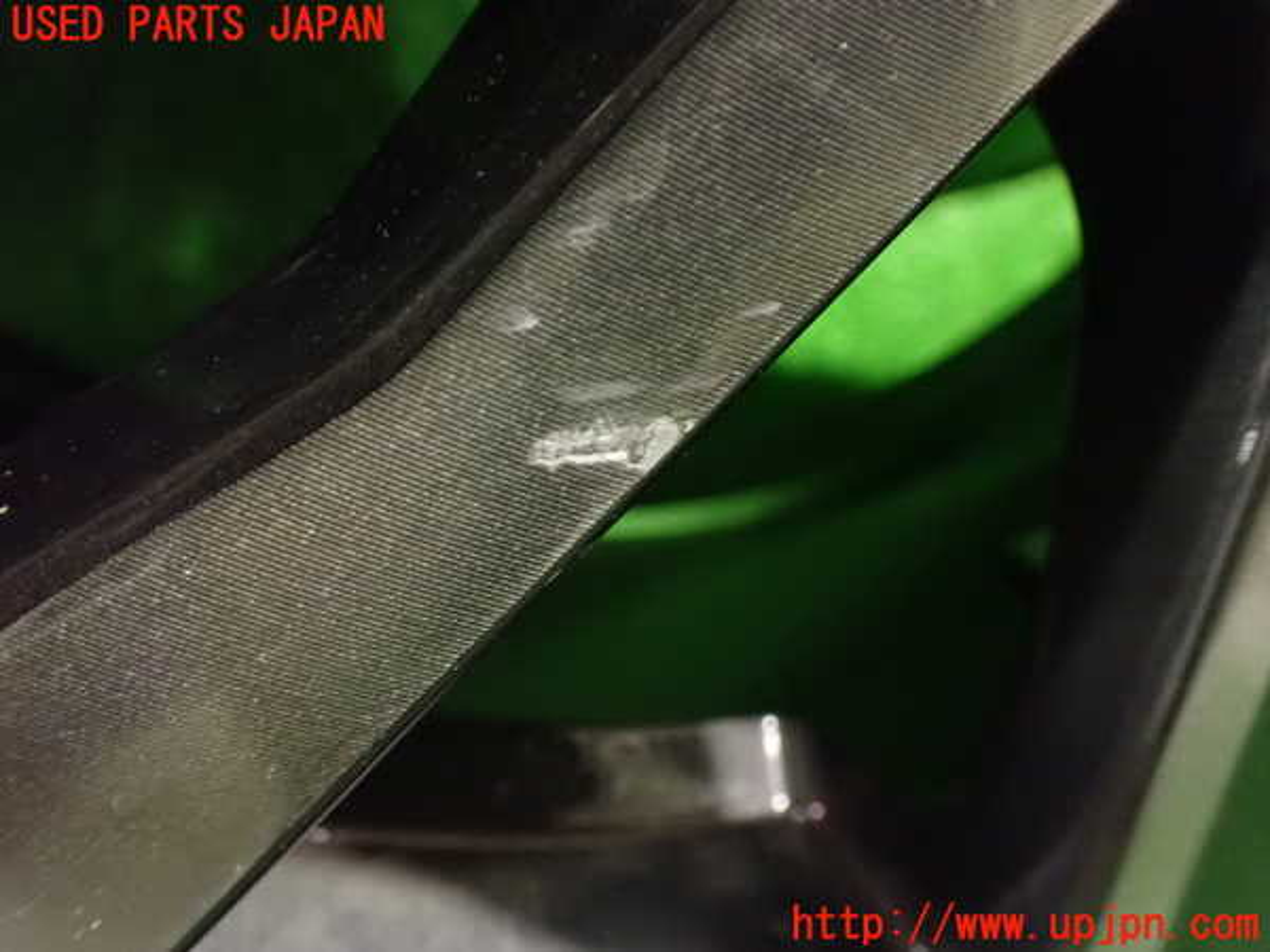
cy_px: 476
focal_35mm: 30
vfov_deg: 46.8
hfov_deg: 60.0
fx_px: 1101
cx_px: 635
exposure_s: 1/15
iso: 1600
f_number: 2.3
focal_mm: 5.4
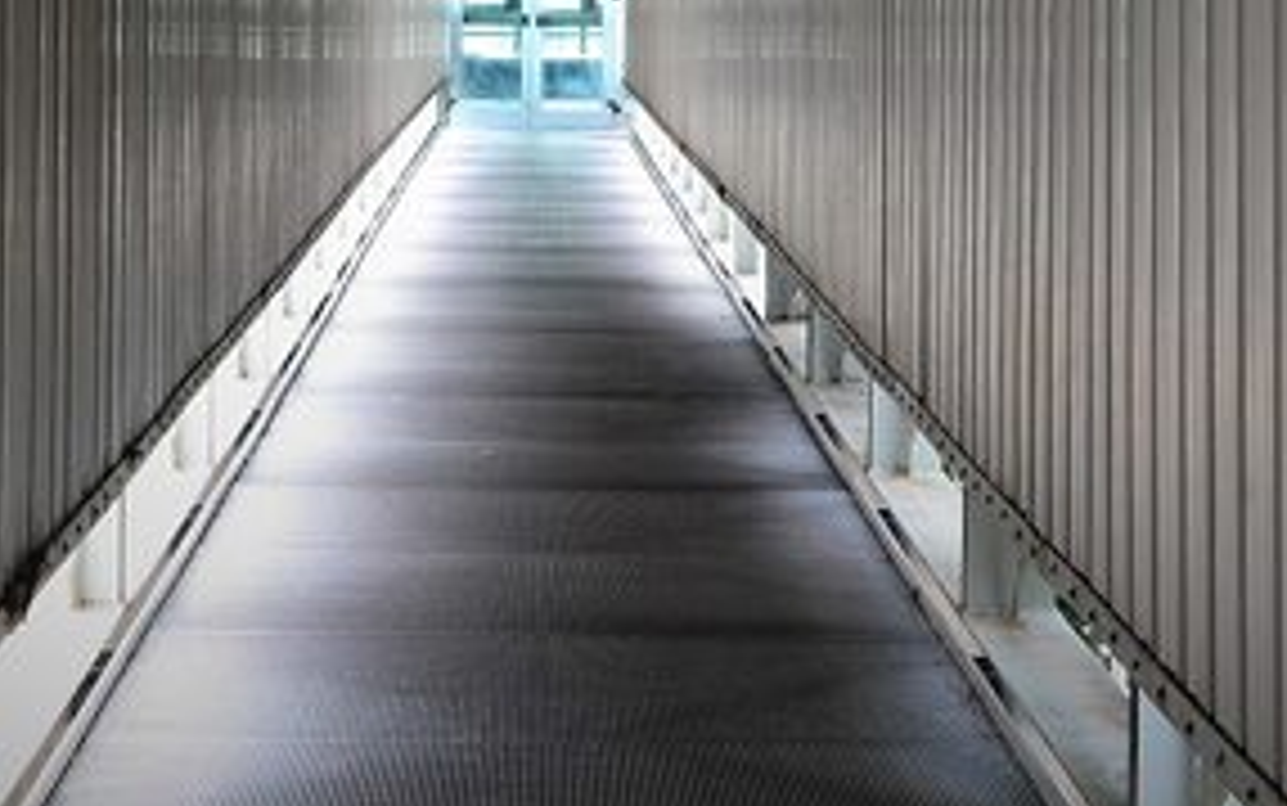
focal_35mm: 122
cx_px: 554
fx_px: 4281
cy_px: 23
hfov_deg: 17.1
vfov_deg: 10.7
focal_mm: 38
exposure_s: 1
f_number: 10
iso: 100
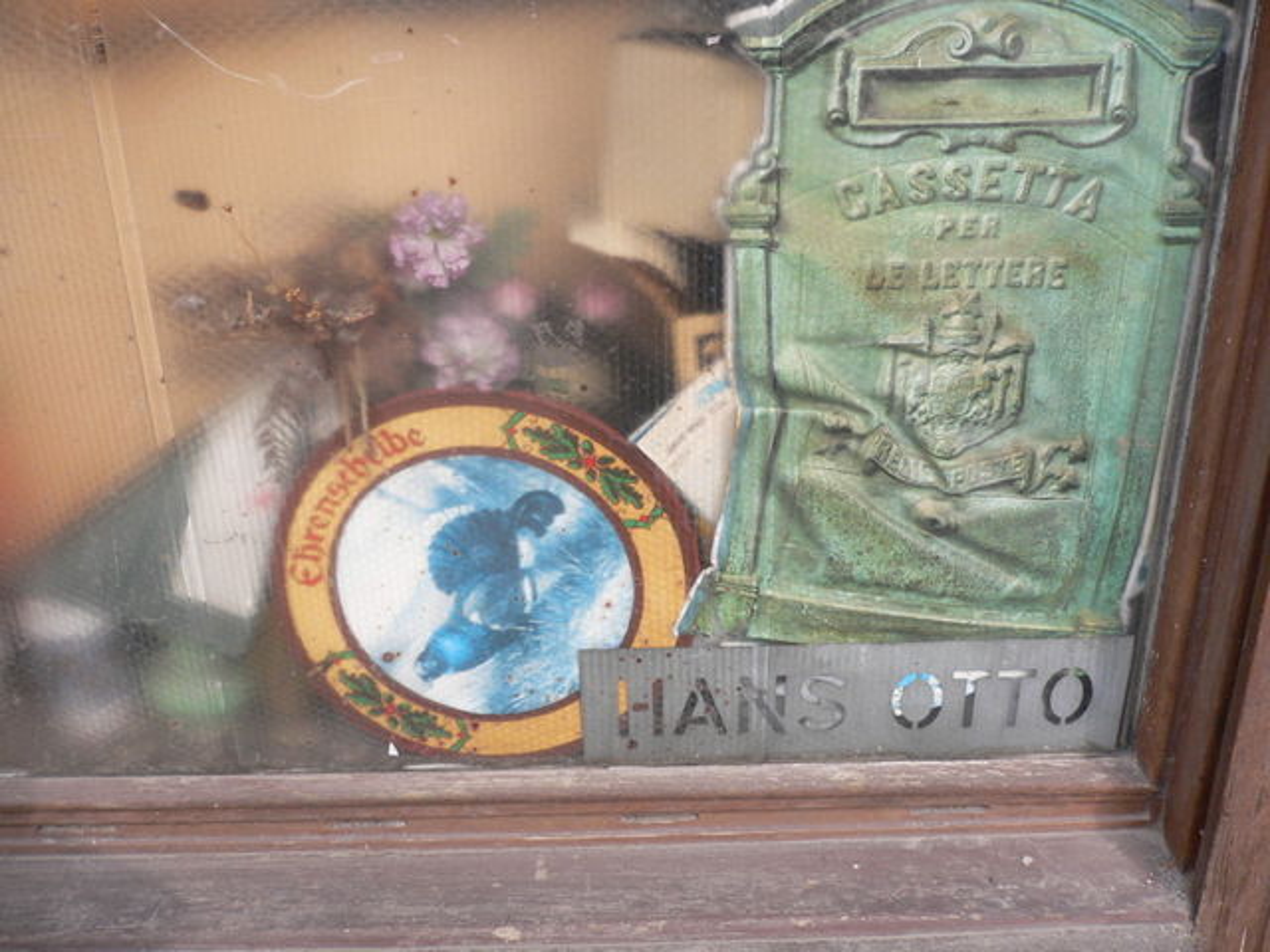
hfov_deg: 52.6
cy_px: 476
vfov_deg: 40.7
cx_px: 635
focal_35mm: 35
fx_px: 1284
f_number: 2.8
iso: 80
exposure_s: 1/125
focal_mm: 5.8
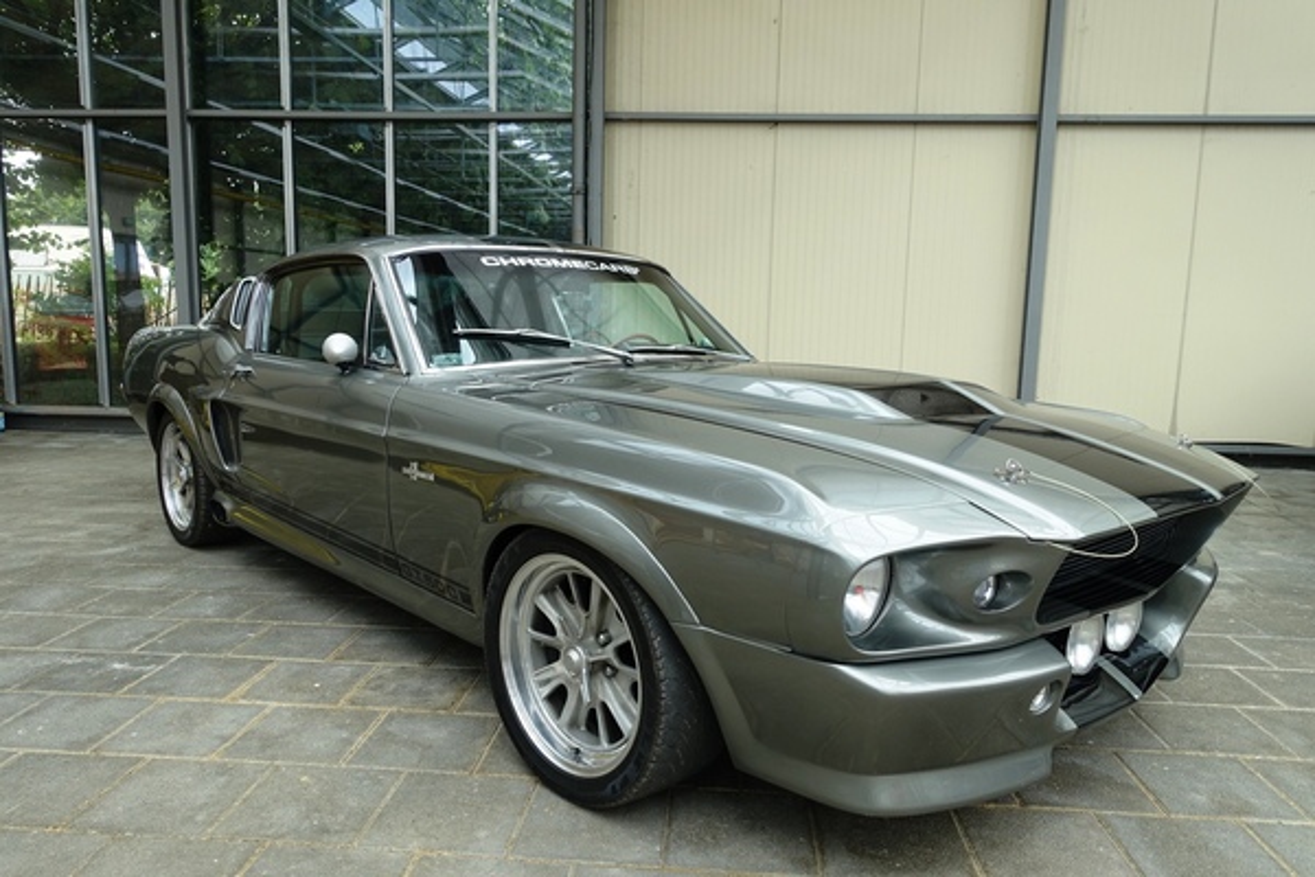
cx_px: 658
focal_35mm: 24
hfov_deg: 73.7
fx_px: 877
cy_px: 438
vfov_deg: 53.1
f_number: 4
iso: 125
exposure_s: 1/100
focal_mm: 8.8
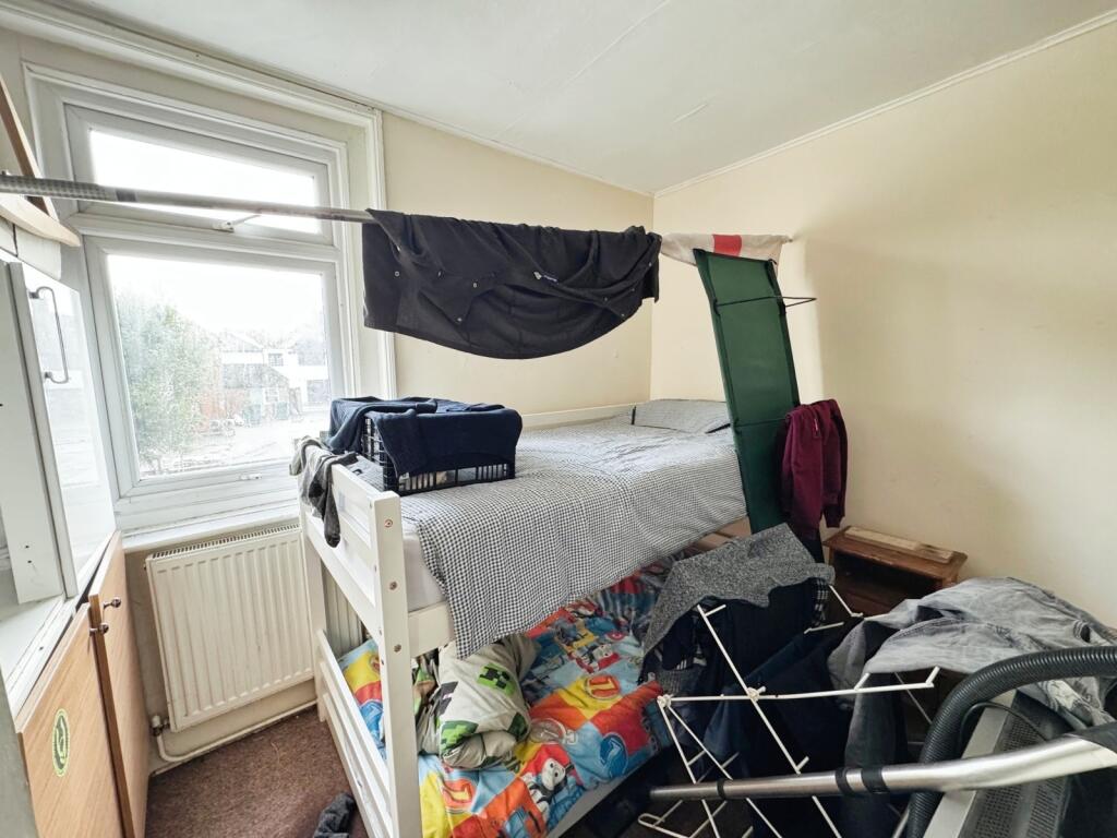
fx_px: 452
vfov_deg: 85.7
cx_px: 558
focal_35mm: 14
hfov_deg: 102.1
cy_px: 419
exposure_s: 1/87
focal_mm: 2.22
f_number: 2.2
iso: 320
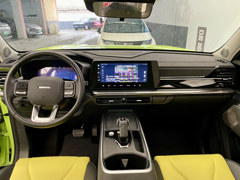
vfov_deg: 53.1
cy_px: 90
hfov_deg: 67.3
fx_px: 180
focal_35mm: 26
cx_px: 120
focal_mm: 4.2
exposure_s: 1/60
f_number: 1.6
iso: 400
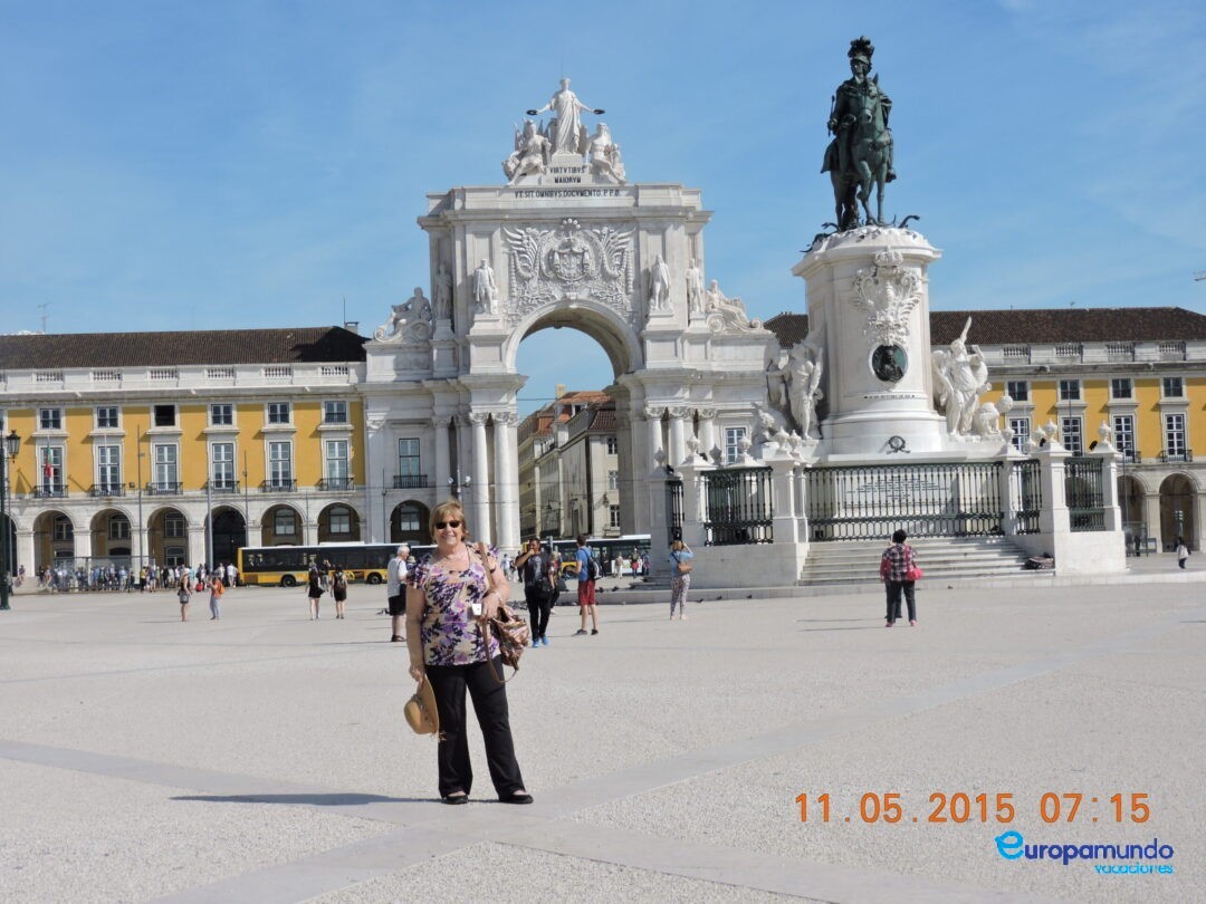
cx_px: 603
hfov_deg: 32.2
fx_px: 2090
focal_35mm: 60
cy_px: 452
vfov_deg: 24.4
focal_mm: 10.7
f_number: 3.7
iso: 100
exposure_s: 1/1250
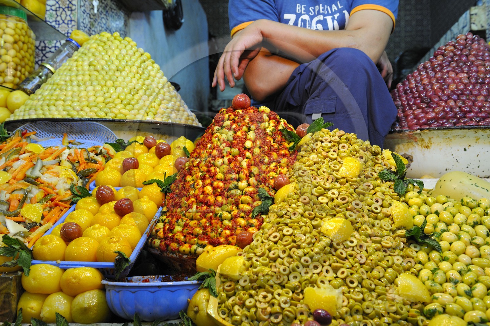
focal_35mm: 36
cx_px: 245
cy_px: 163
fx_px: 490
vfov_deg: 36.8
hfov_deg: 53.2
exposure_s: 1/60
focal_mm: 36
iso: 800
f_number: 6.3
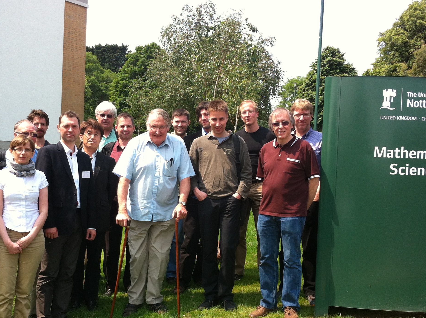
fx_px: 602
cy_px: 201
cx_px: 197
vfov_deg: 29.5
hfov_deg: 38.9
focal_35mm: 49
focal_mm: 3.85
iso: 80
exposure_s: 1/450
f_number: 2.8
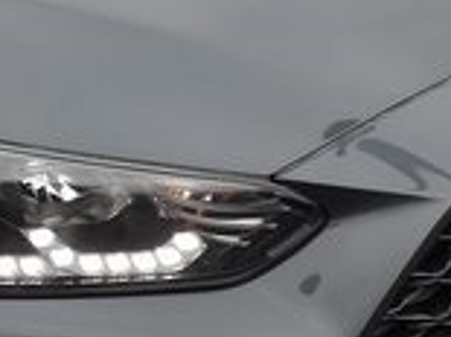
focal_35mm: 99
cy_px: 107
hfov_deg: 19.5
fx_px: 1289
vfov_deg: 14.9
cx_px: 38
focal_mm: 4.3
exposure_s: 1/91
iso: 100
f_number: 3.2
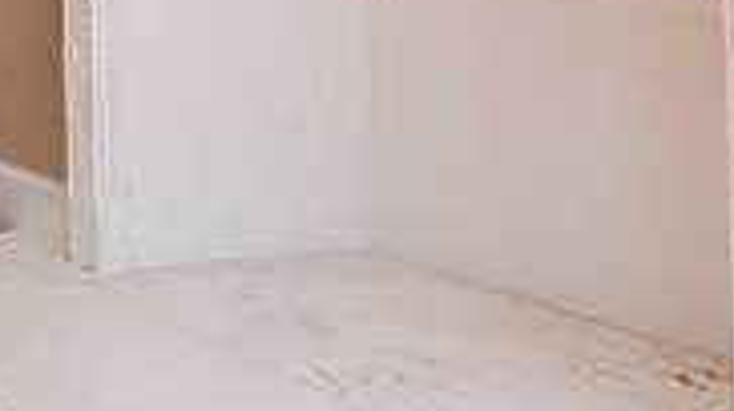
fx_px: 1611
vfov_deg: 13.0
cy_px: -365
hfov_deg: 22.9
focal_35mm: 83
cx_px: -210
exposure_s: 1/50
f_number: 9
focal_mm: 15
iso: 200
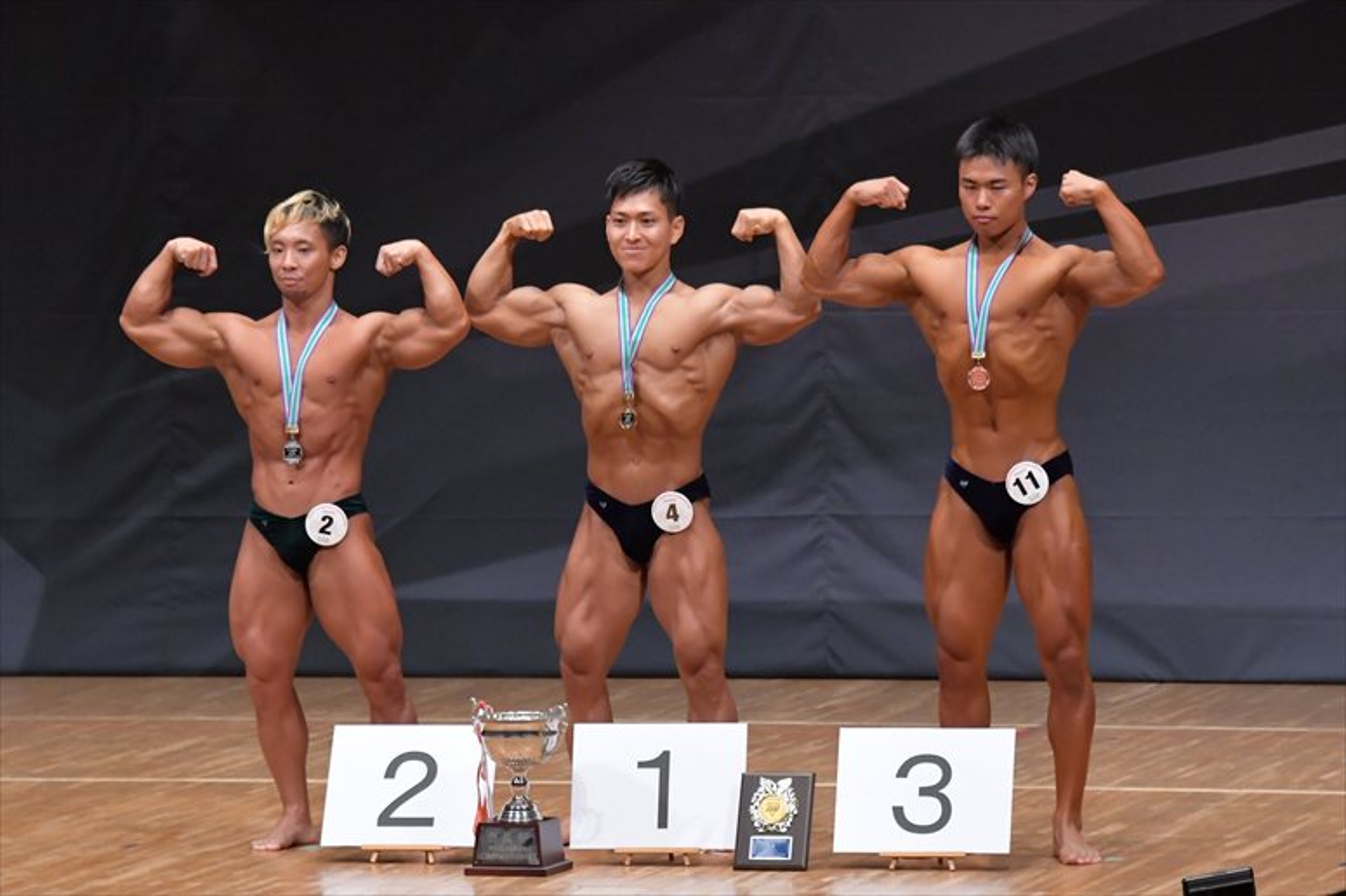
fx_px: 10090
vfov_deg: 5.1
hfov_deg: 7.6
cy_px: 448
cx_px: 673
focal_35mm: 270
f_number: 5.6
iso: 6400
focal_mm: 180
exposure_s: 1/400
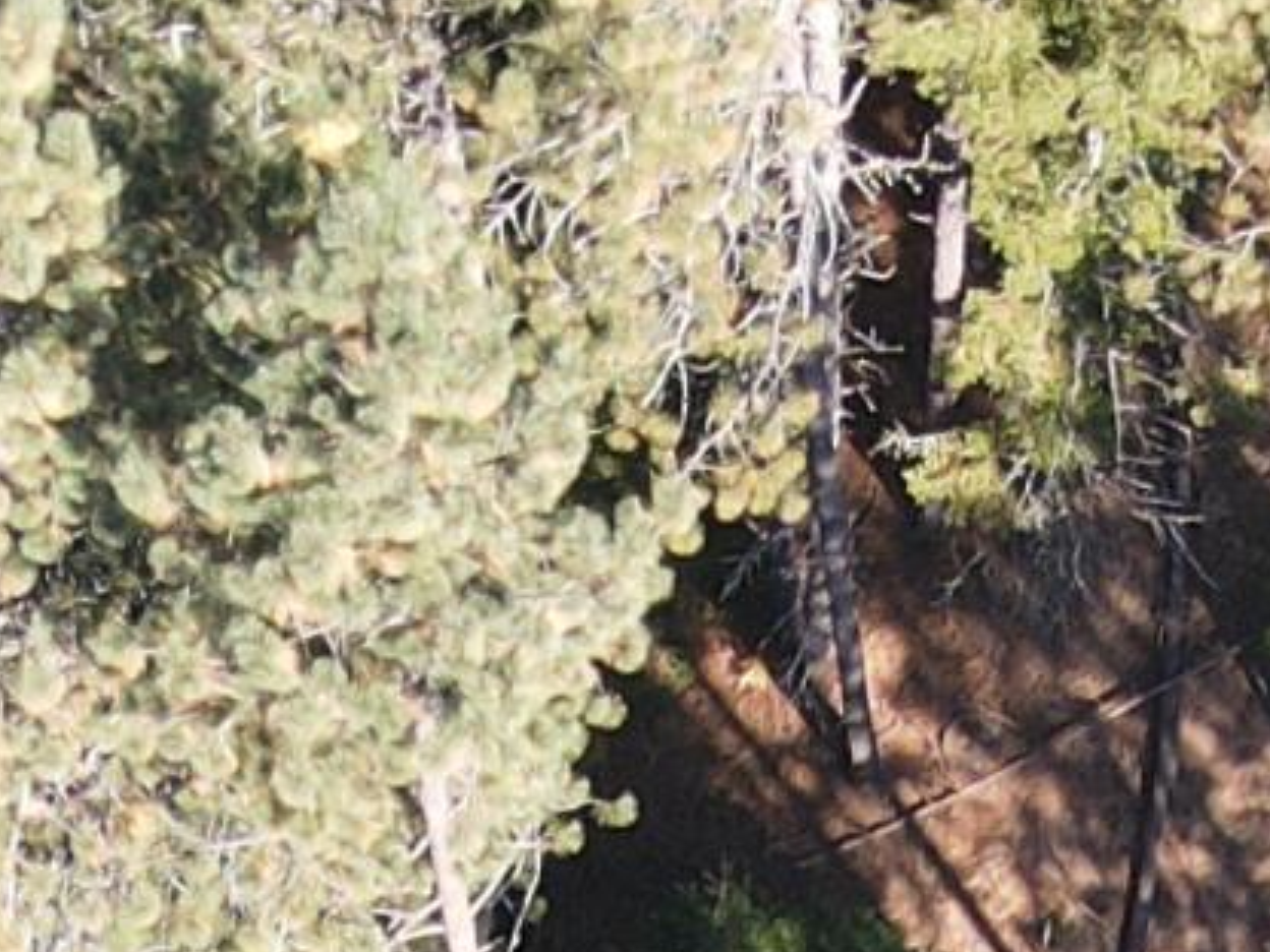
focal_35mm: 173
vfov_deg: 7.6
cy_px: 2740
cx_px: 843
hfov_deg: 11.4
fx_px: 6347
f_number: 2.8
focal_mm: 4.5
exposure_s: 1/160
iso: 100
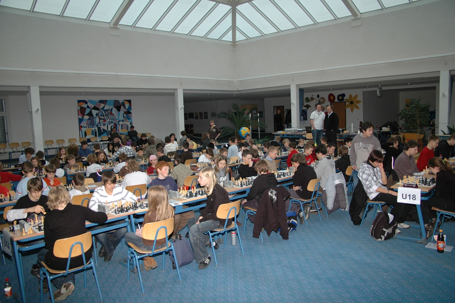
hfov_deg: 67.4
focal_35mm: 27
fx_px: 341
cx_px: 228
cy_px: 152
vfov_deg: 47.9
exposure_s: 1/60
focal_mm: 18
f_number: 4
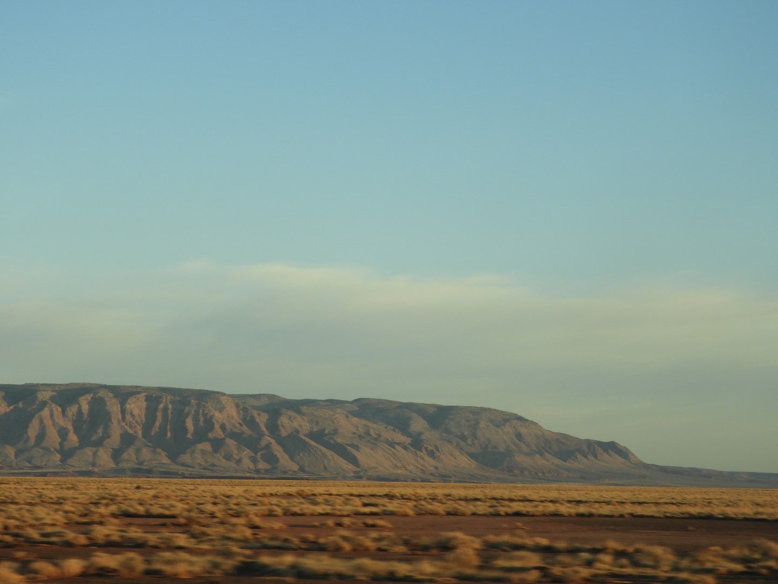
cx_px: 389
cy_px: 292
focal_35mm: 115
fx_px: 2585
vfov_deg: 12.9
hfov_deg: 17.1
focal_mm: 20.6
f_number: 5
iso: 100
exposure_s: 1/160
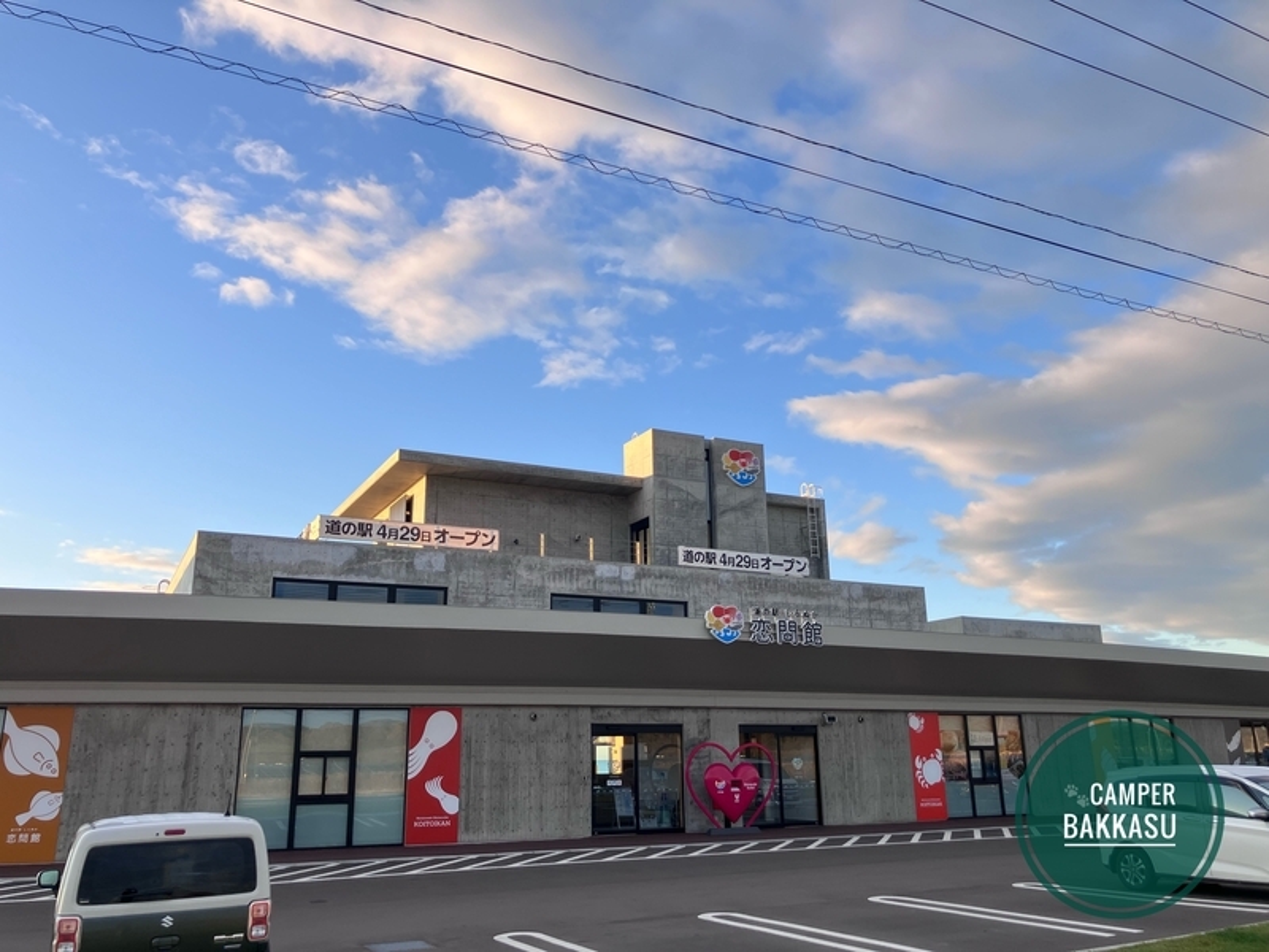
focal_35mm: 28
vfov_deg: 49.7
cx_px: 634
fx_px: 1026
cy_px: 476
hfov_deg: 63.4
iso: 25
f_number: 1.8
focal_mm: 3.99
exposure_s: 1/217
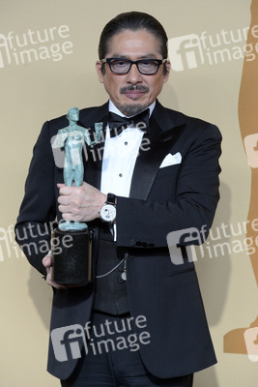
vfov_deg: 14.6
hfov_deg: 9.8
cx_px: 129
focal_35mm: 140
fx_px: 1504
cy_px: 194
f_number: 6.3
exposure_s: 1/250
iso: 2500
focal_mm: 140
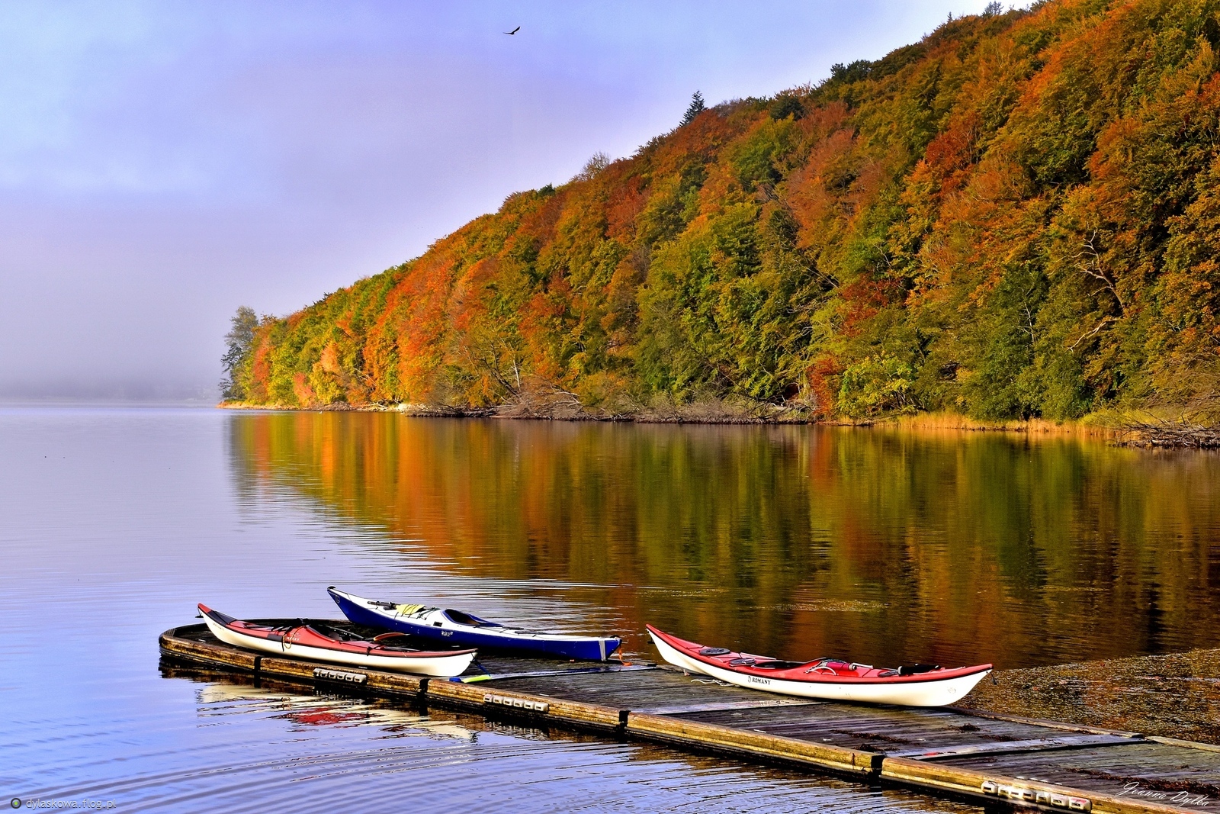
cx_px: 610
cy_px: 407
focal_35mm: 78
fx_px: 2643
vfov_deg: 17.5
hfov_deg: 26.0
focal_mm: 52
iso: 250
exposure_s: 1/200
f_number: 7.1
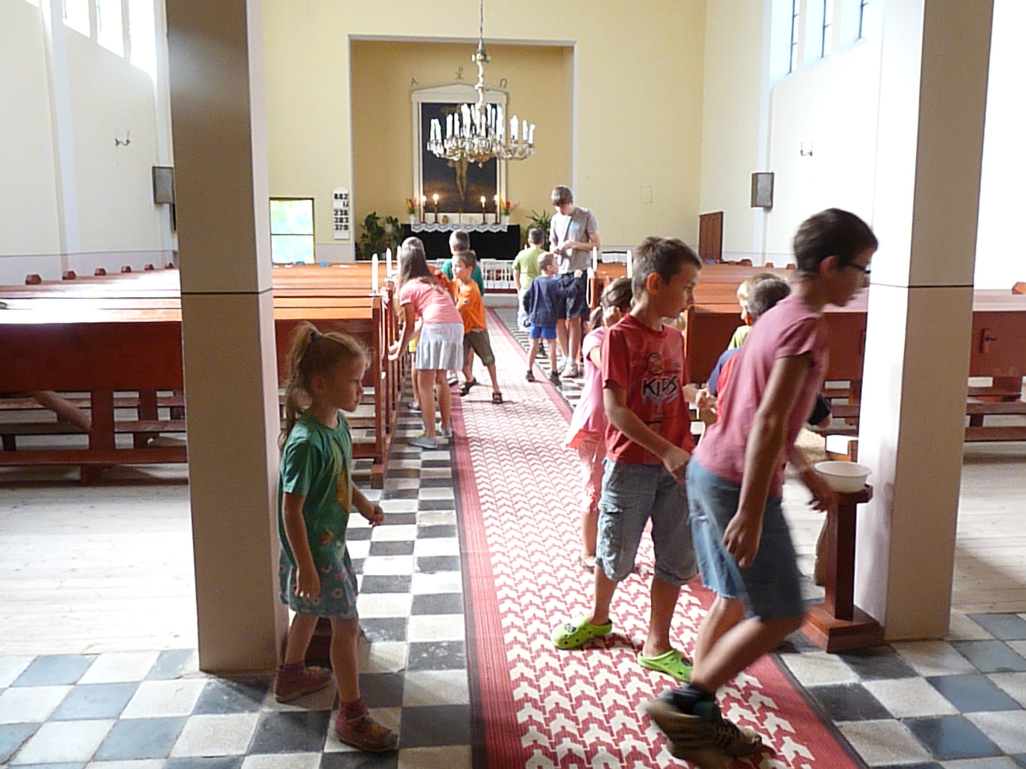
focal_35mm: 27
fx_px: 800
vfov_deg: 51.4
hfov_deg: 65.3
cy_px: 384
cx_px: 513
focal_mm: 4.8
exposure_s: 1/100
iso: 800
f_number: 3.6
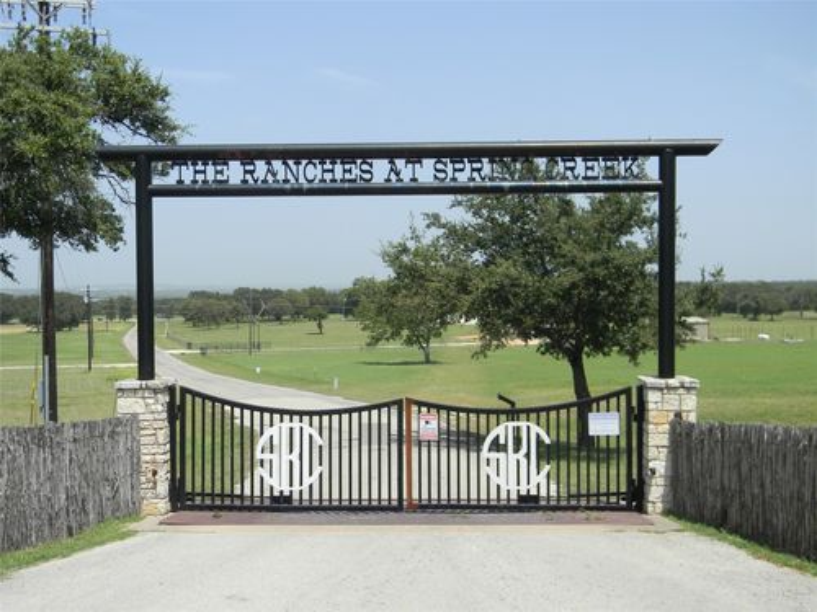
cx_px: 408
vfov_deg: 35.1
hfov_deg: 45.8
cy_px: 306
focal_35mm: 41
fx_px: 968
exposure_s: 1/227
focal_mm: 7.3
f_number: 7.6
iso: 80
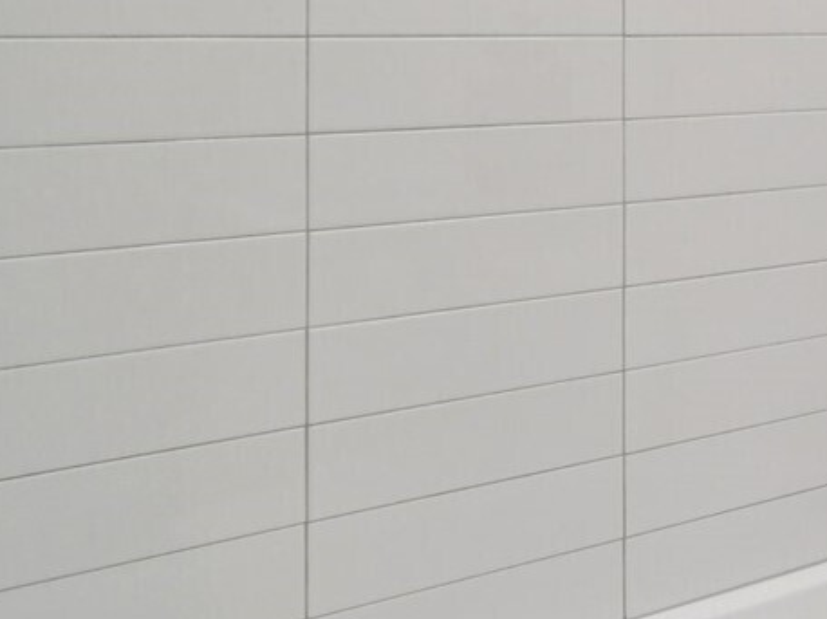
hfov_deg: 21.2
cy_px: 68
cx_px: 1519
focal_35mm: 57
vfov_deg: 24.9
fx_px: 1361
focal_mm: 16
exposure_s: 1/40
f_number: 8
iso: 1600
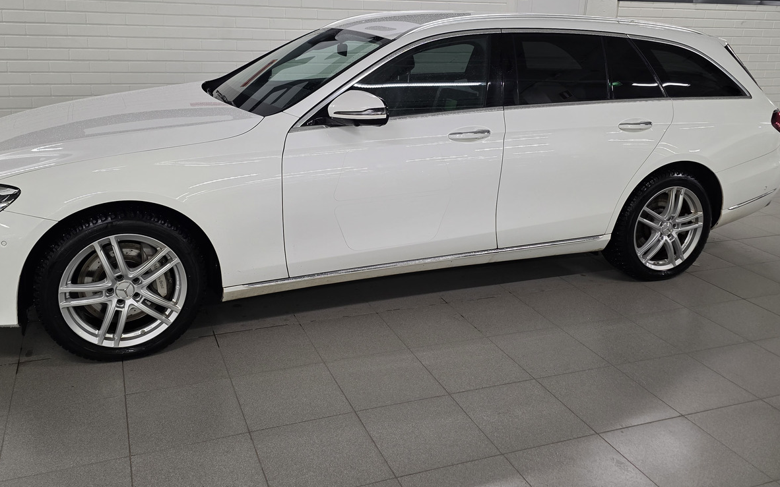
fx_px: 702
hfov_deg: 58.1
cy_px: 185
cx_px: 365
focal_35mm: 33
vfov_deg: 38.1
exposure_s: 1/100
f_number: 1.7
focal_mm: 6.3
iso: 125
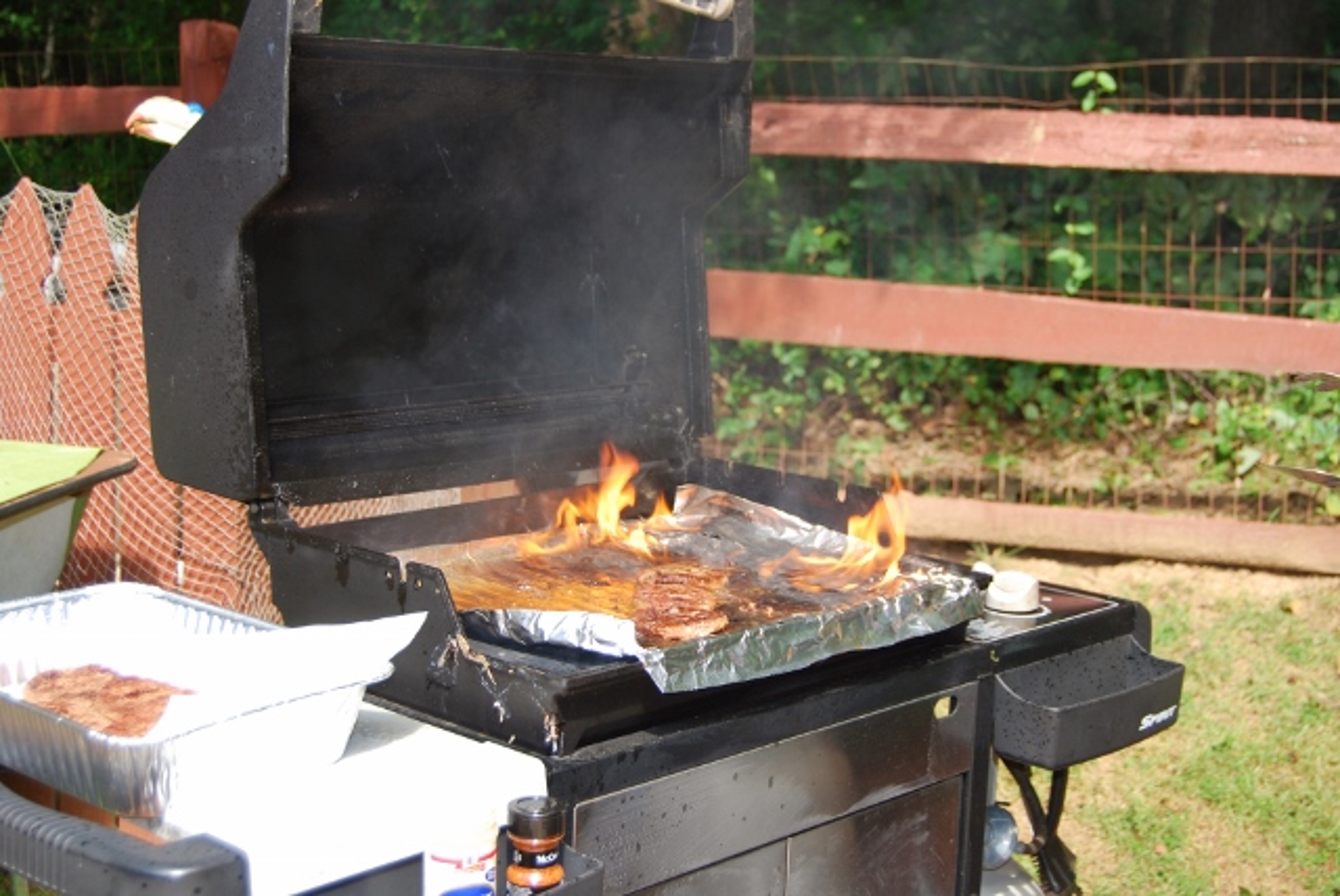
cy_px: 448
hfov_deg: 37.8
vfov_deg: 25.8
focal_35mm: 52
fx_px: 1956
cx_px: 670
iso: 140
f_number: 4.8
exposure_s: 1/125
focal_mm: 35
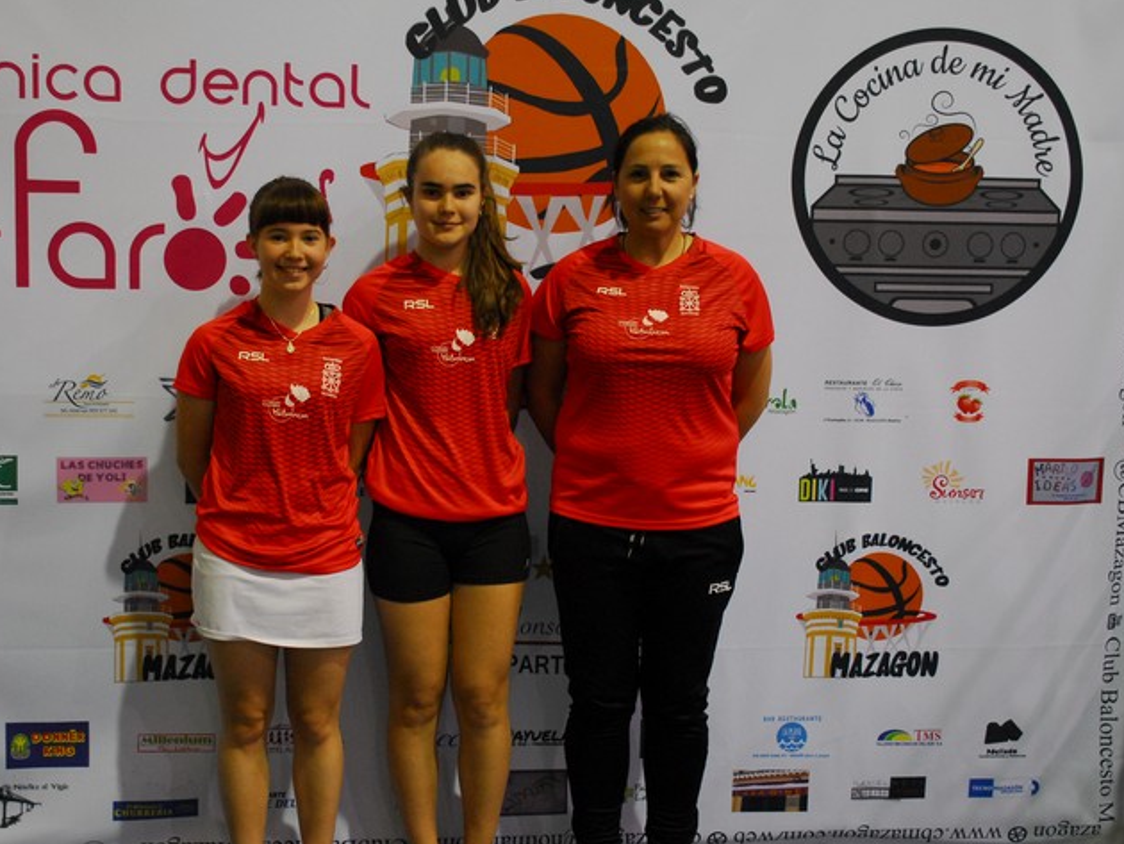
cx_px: 446
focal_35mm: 44
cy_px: 437
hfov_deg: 42.7
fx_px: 1429
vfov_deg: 32.9
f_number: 4
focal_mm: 24
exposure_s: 1/25
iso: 800
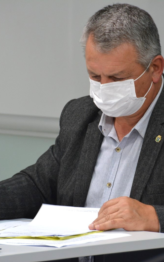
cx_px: 89
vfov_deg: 4.6
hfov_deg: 2.9
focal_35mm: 459
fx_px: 3283
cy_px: 131
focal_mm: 200
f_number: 5.6
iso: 1250
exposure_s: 1/125
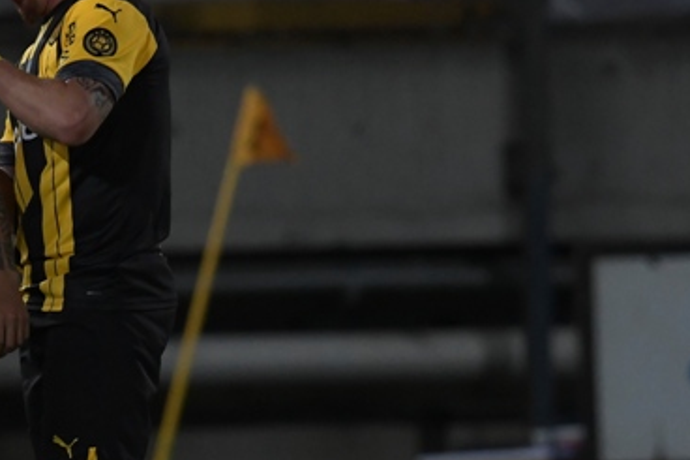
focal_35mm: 1303
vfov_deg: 1.1
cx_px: -51
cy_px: 335
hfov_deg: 1.6
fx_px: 24962
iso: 3200
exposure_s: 1/640
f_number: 5.6
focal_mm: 400
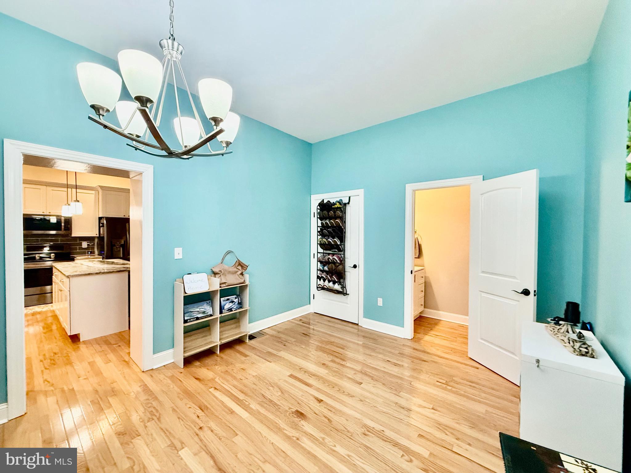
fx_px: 255
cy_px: 236
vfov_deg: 85.7
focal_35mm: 14
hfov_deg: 102.1
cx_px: 316
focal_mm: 2.22
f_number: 2.2
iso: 640
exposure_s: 1/120
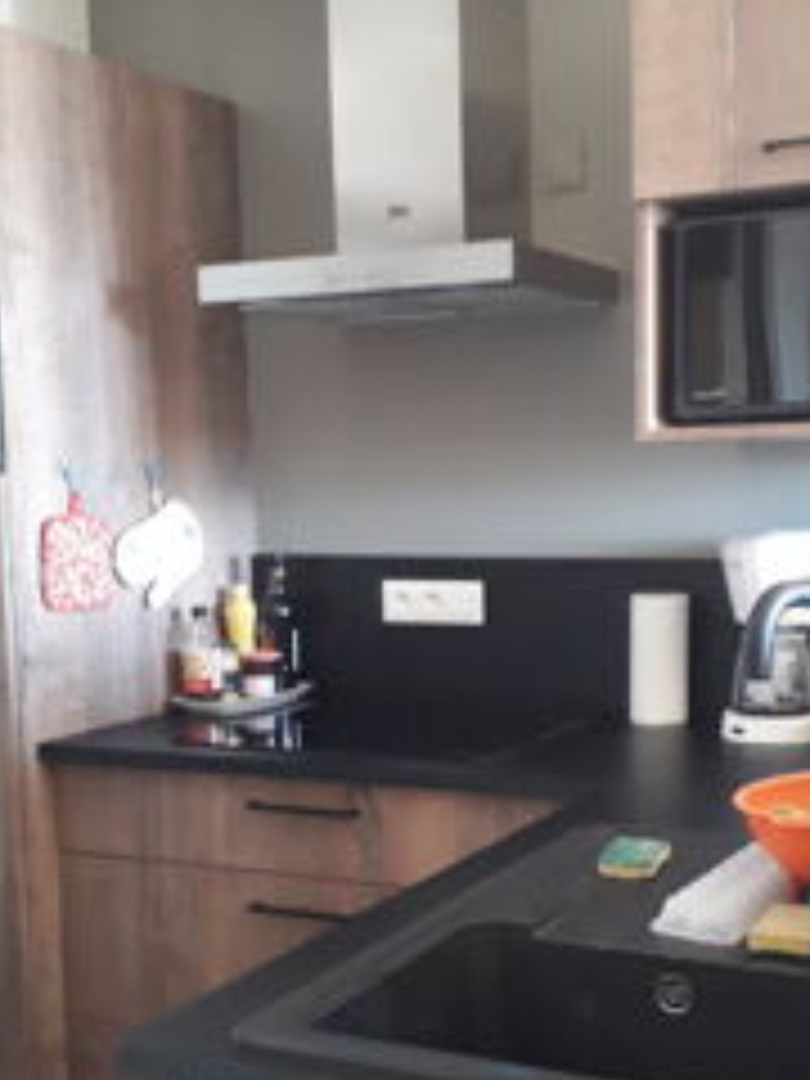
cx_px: 490
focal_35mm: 48
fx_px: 1498
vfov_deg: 39.5
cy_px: 655
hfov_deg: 30.2
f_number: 1.9
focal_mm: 3.6
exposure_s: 1/25
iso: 400
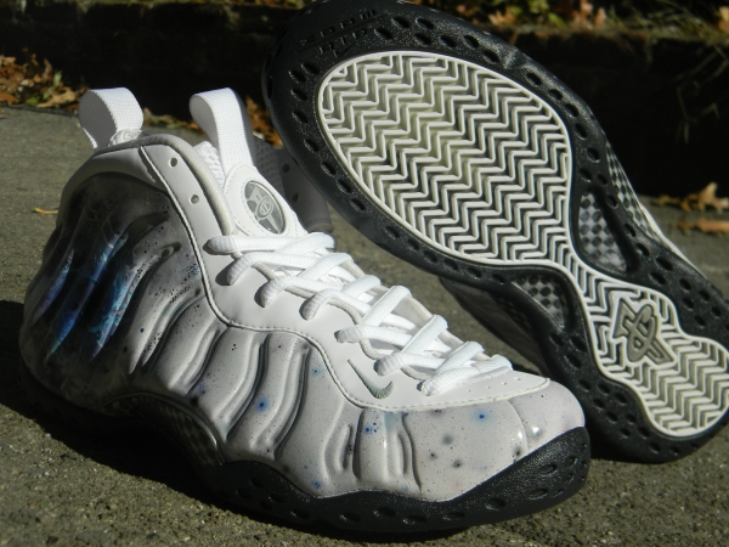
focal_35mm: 56
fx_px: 1179
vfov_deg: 26.1
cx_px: 364
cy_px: 274
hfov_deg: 34.3
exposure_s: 1/425
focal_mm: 10.1
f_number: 8.2
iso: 80
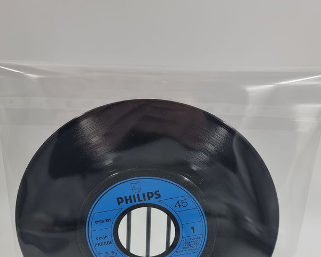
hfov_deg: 46.8
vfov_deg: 36.7
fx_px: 371
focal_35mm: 39
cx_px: 147
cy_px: 211
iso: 50
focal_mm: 6.7
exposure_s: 1/120
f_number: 1.8
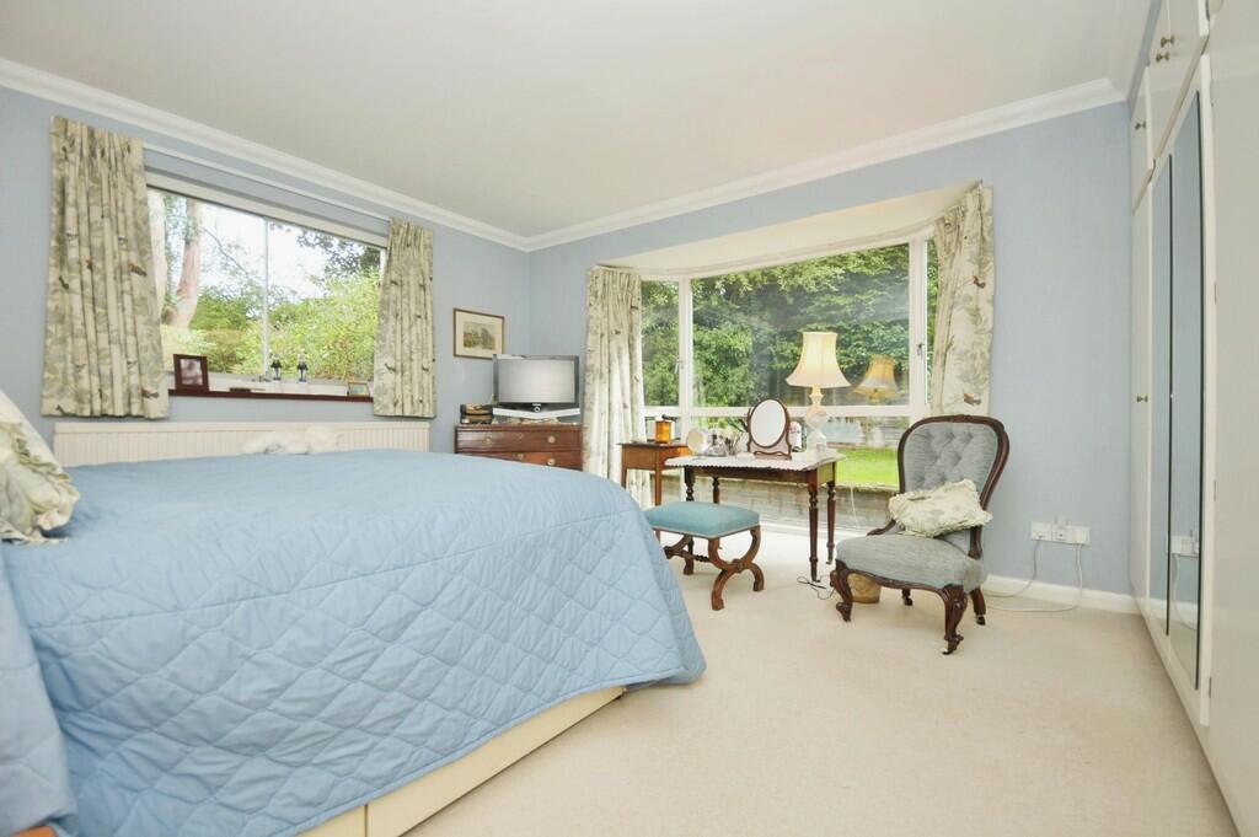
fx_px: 524
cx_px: 630
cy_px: 418
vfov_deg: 77.2
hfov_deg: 100.4
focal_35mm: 15
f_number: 5
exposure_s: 1/60
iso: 200
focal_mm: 10
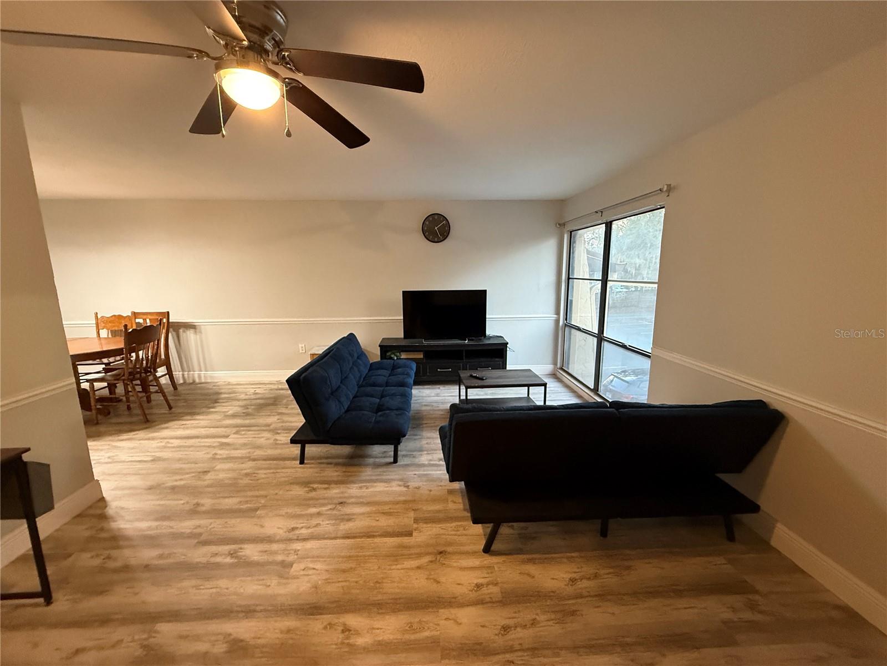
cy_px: 333
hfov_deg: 102.1
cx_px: 444
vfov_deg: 85.7
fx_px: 359
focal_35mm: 14
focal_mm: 2.22
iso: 640
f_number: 2.2
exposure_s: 1/60
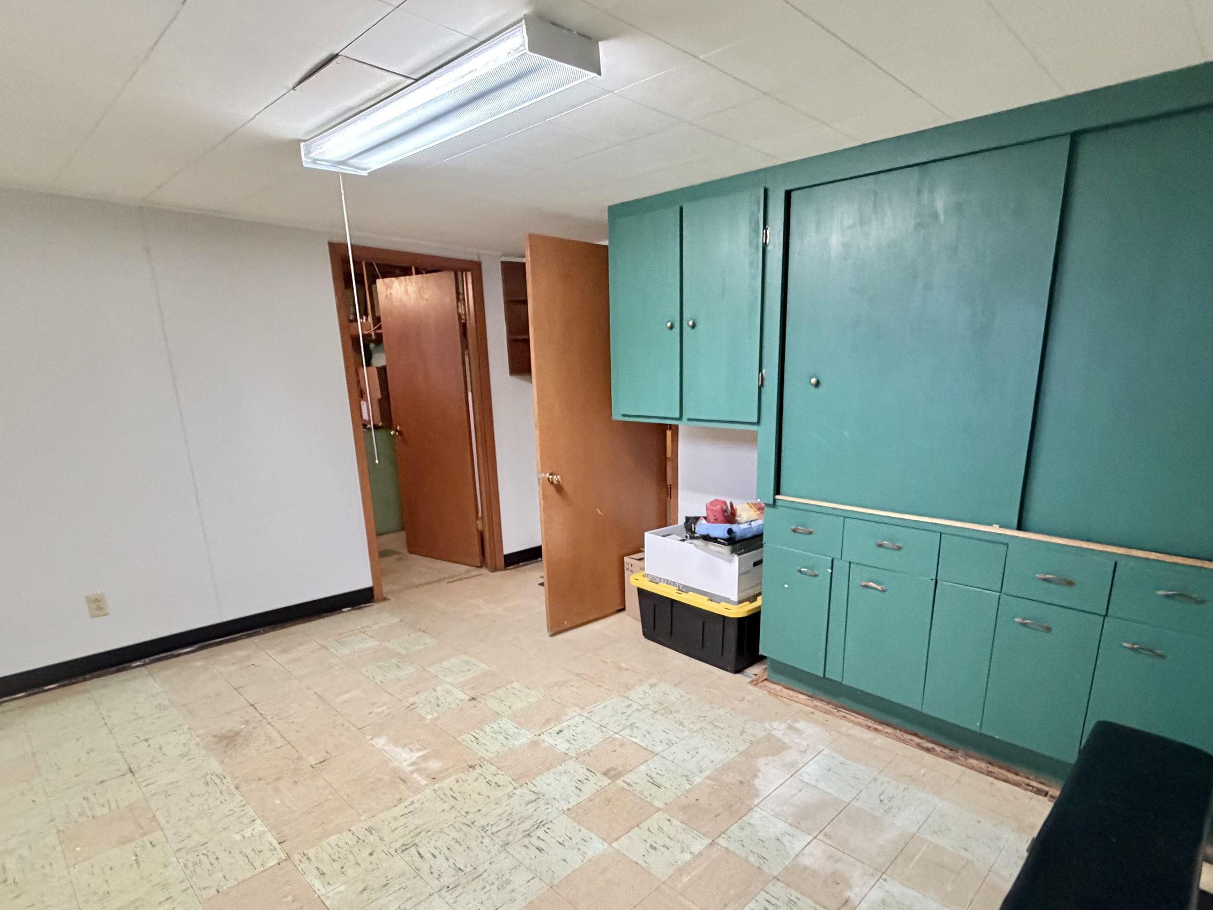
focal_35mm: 19
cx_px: 678
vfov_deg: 68.0
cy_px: 544
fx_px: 666
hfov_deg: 84.3
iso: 400
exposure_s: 1/60
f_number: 2.2
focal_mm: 2.22
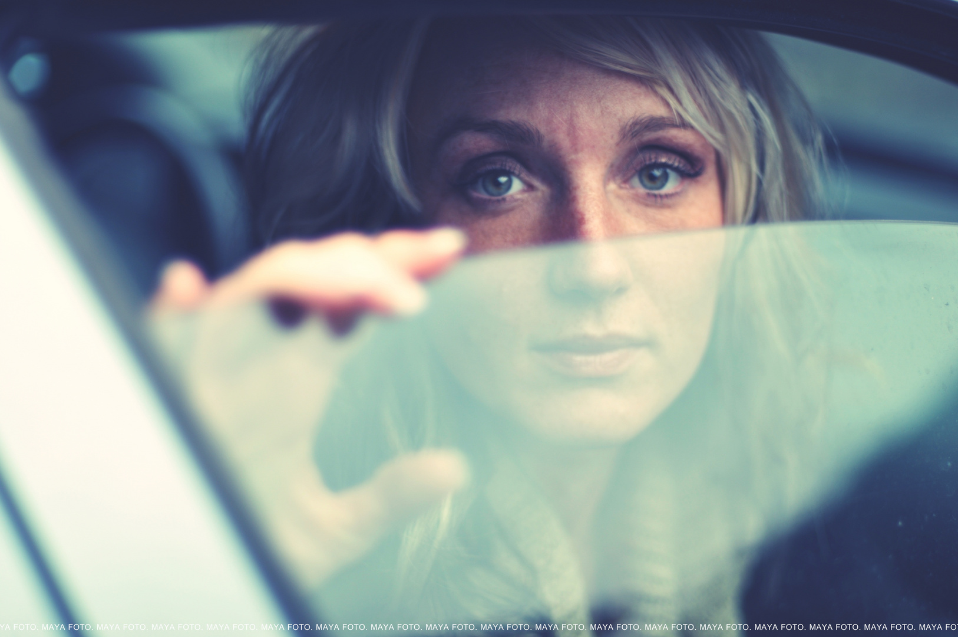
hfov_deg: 27.0
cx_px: 479
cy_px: 318
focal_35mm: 75
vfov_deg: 18.1
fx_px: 1993
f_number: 1.6
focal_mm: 50
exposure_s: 1/160
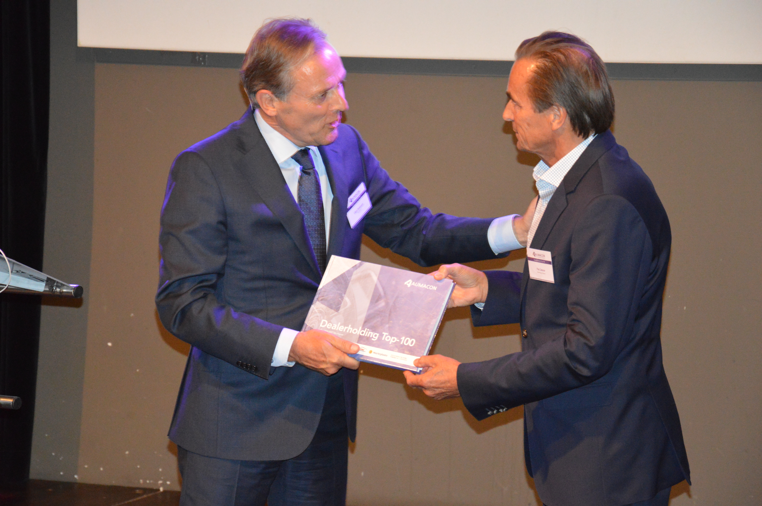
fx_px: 2918
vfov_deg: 9.9
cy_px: 253
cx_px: 381
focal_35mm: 138
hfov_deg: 14.9
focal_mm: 92
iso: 3200
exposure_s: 1/60
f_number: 5.6
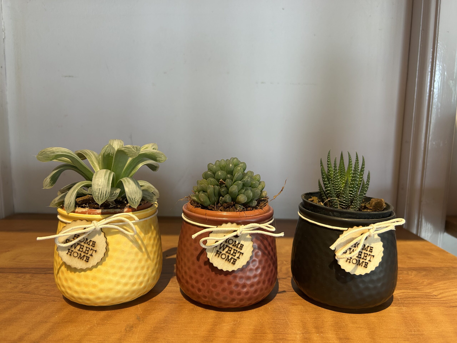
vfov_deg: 53.1
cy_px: 172
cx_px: 228
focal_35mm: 26
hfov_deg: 67.3
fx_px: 343
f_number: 1.5
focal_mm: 5.7
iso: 80
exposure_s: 1/100
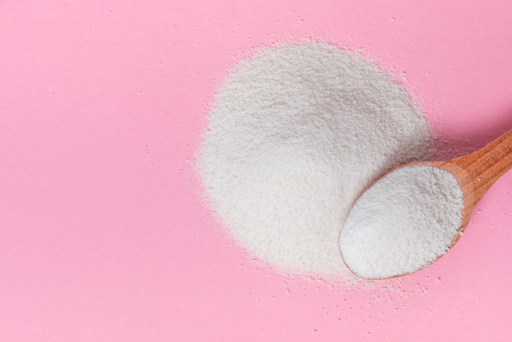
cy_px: 171
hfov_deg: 19.5
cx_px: 256
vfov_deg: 13.0
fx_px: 1493
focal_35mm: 105
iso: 100
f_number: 16
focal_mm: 105
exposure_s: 1/250
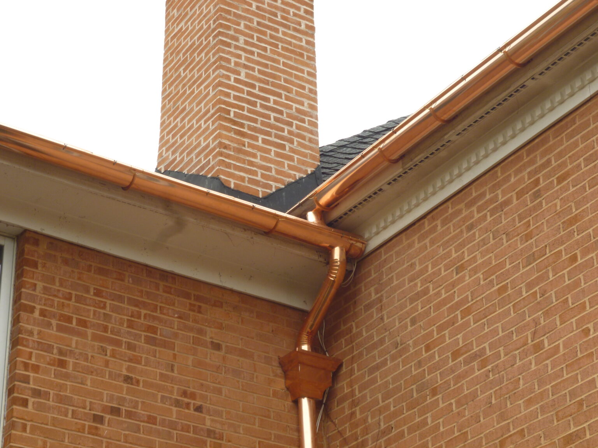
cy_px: 224
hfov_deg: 22.5
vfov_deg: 17.0
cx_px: 299
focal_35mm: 87
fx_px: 1503
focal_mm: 15.5
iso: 125
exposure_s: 1/100
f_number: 5.8
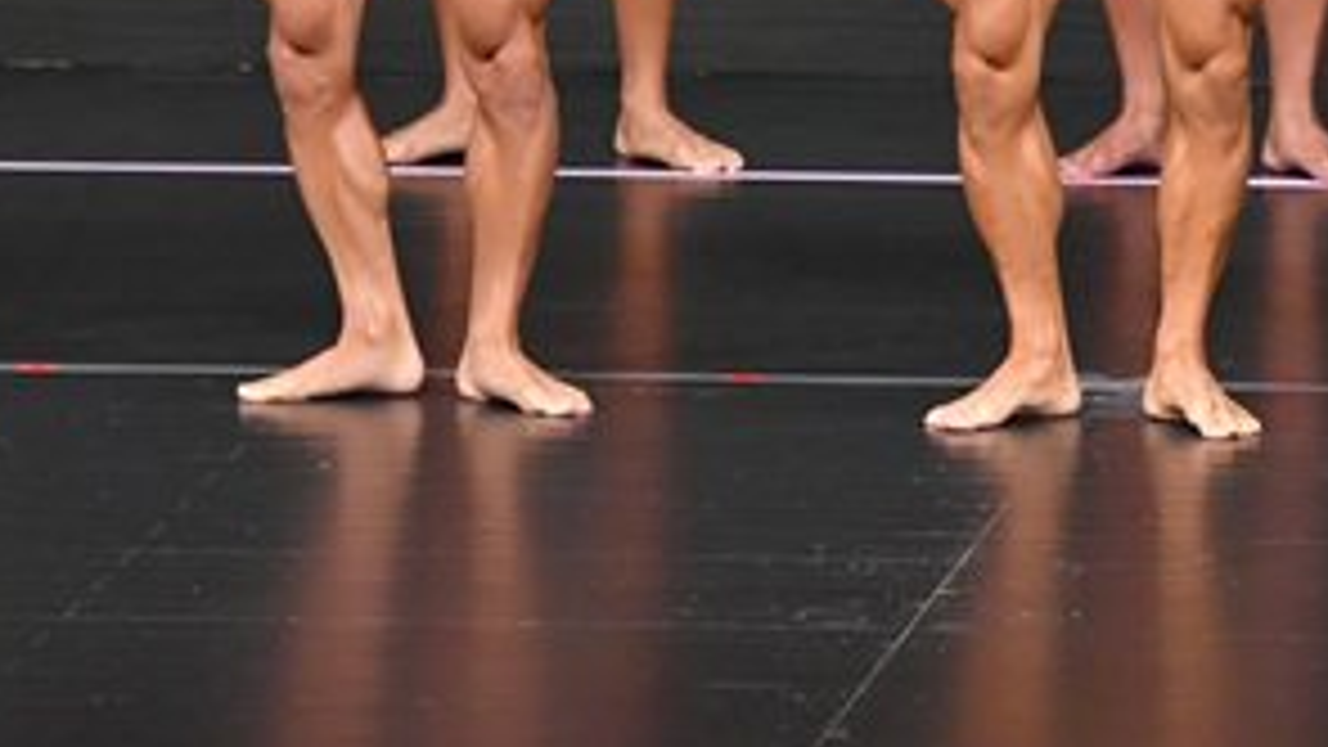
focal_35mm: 618
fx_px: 21764
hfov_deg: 3.5
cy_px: -274
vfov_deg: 2.0
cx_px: 894
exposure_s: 1/400
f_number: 5.6
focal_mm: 150
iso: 4000
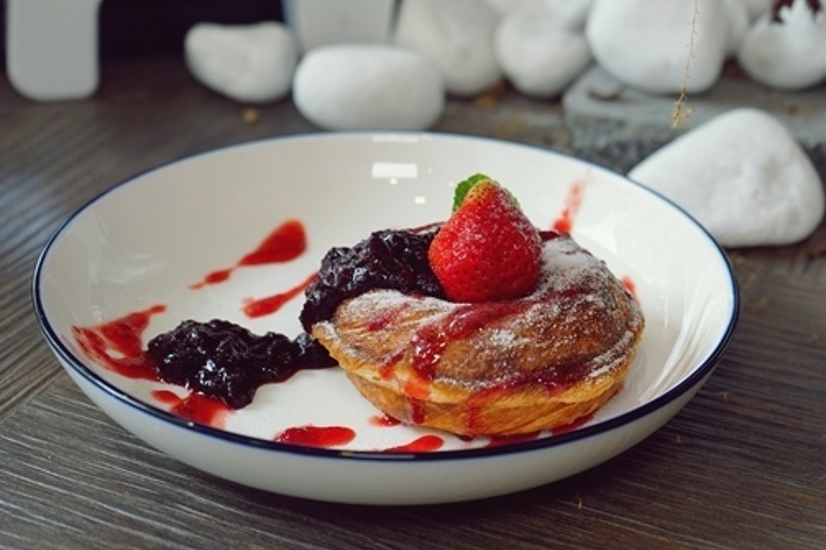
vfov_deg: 17.5
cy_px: 285
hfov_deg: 25.8
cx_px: 581
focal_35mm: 78
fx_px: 1789
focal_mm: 49
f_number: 4.5
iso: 400
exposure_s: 1/60
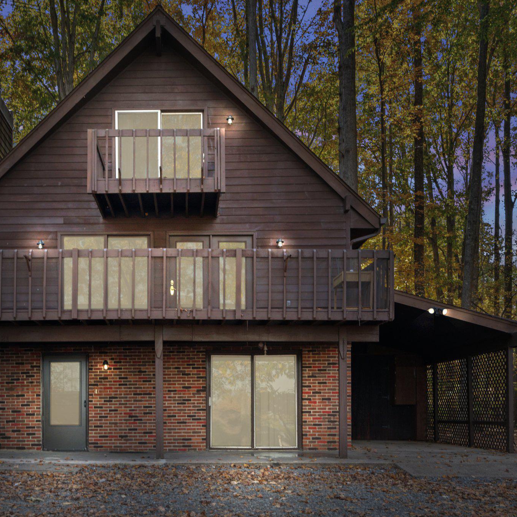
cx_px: 167
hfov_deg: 40.4
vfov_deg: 40.9
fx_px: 693
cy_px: 258
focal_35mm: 41
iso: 800
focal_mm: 32
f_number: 9
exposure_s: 1/80
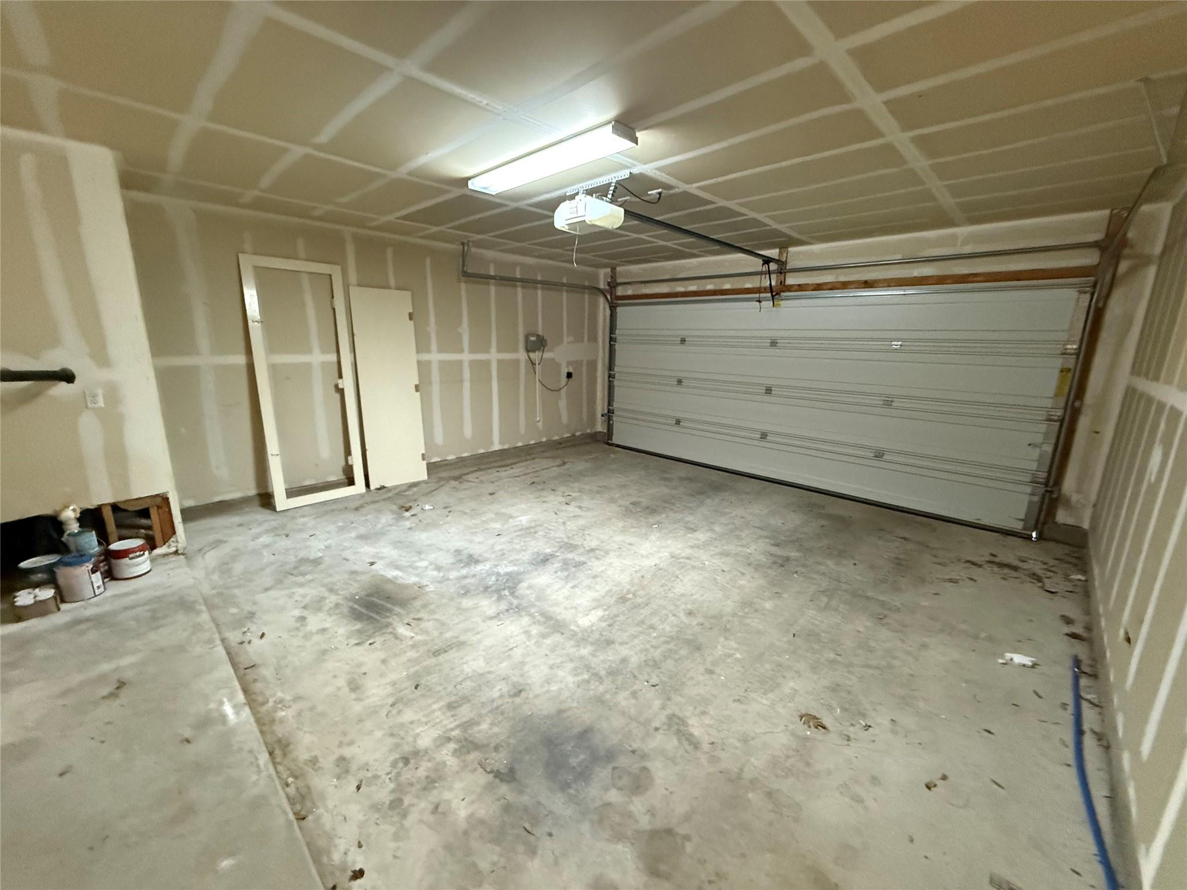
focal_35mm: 14
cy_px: 445
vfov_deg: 85.7
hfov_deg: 102.1
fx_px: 480
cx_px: 594
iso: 800
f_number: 2.2
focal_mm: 2.22
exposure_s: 1/60
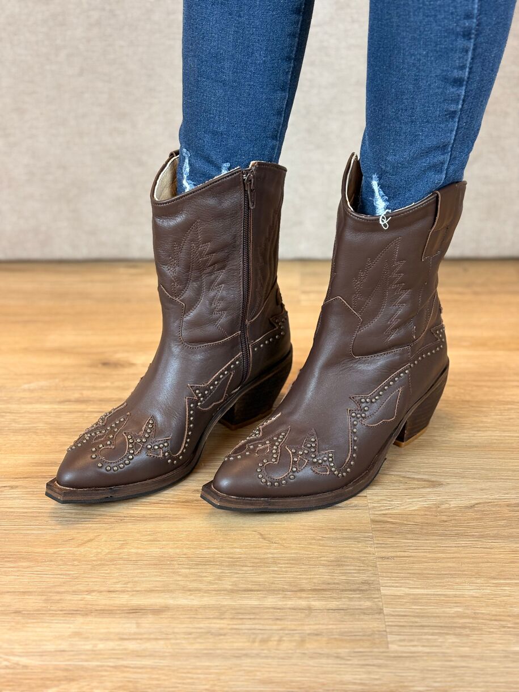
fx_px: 1040
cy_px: 346
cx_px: 260
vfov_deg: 36.8
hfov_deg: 28.0
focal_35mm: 52
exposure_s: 1/50
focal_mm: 5.96
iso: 125
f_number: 1.6
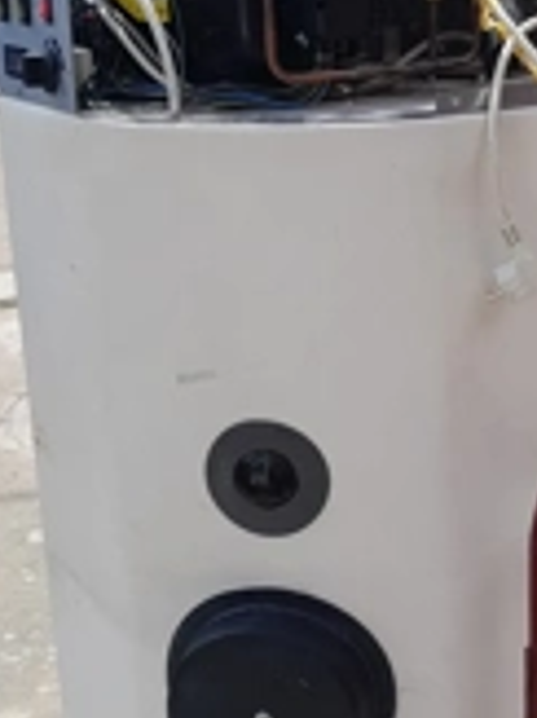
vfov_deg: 30.3
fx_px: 1326
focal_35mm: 64
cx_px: 436
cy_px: 348
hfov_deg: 22.6
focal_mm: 3.98
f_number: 1.8
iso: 40
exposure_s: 1/491
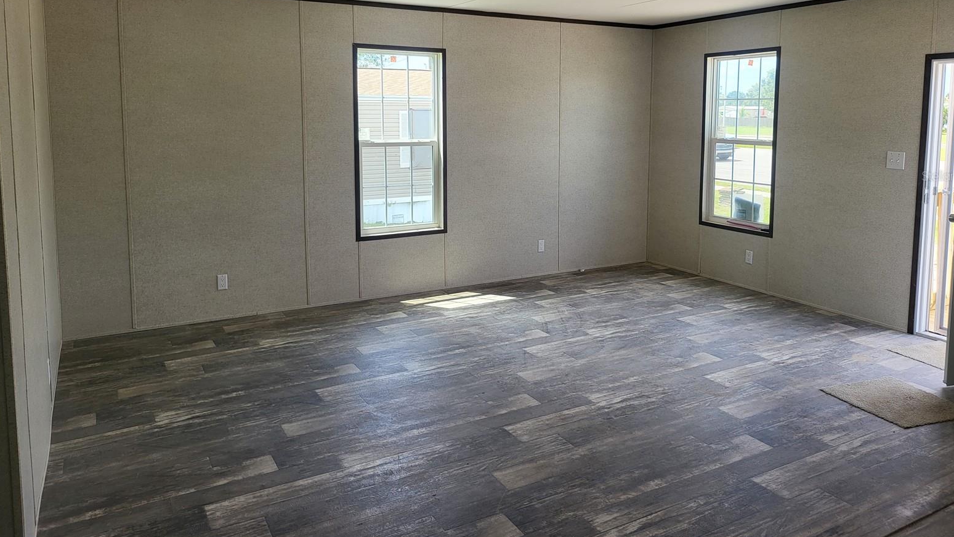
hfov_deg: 69.8
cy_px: 176
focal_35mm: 27
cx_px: 487
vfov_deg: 42.3
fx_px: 683
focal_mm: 5
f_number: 1.8
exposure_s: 1/174
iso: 40
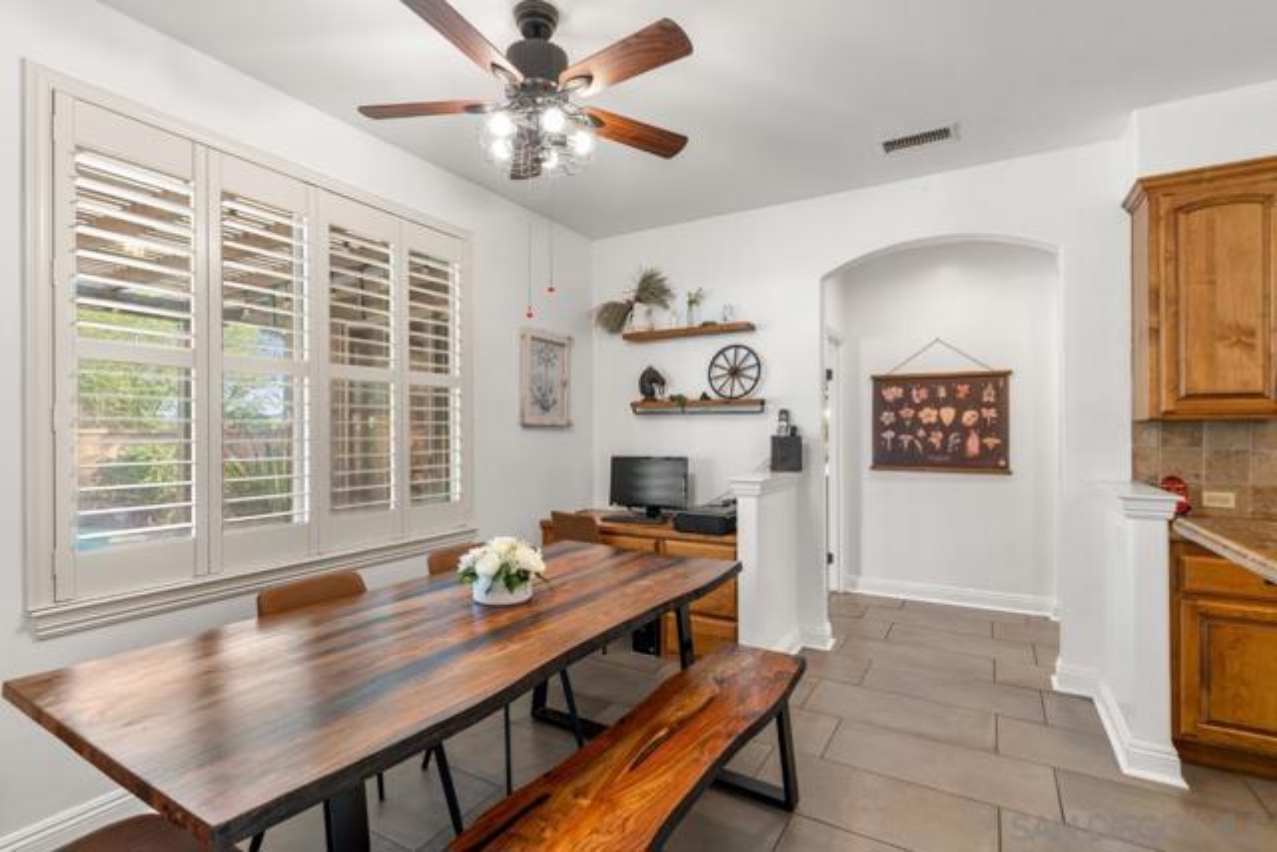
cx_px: 638
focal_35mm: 17
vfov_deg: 70.5
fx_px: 603
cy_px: 426
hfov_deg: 93.3
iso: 80
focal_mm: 17
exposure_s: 1/6
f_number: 8
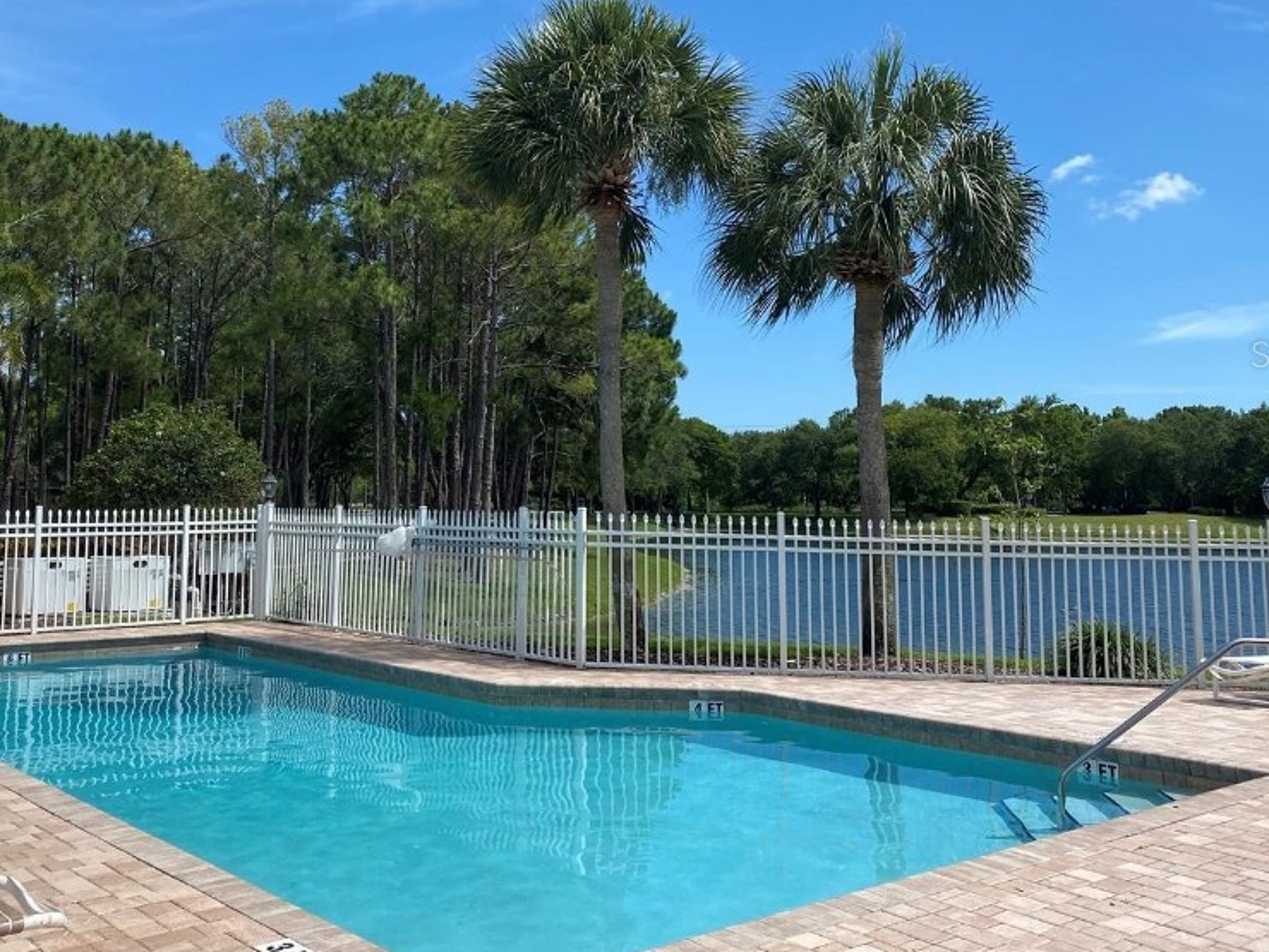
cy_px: 353
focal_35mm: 36
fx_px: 1320
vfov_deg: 39.4
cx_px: 535
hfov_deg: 51.1
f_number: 1.8
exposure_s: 1/3610
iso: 32
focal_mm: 4.25
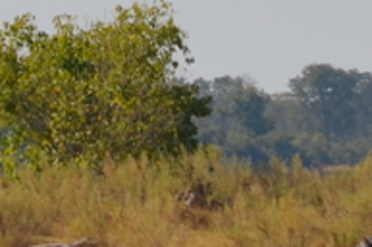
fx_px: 18975
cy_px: -83
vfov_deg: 0.7
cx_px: -168
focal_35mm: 1839
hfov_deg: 1.1
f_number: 7.1
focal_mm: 185
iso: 200
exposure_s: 1/800
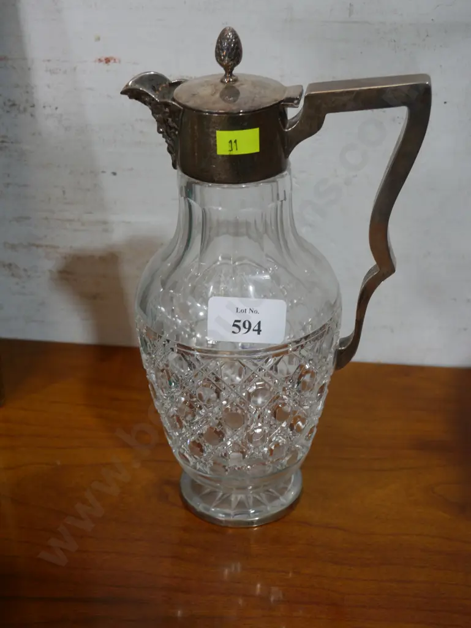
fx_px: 1051
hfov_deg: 25.3
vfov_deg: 33.2
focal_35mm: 58
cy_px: 314
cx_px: 236
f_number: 5.4
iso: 400
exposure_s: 1/60
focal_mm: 29
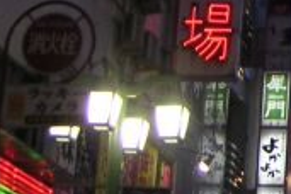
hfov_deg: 10.3
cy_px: -48
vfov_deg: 7.4
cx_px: 572
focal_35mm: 185
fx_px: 1495
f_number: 2.8
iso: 50
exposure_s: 1/45
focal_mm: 6
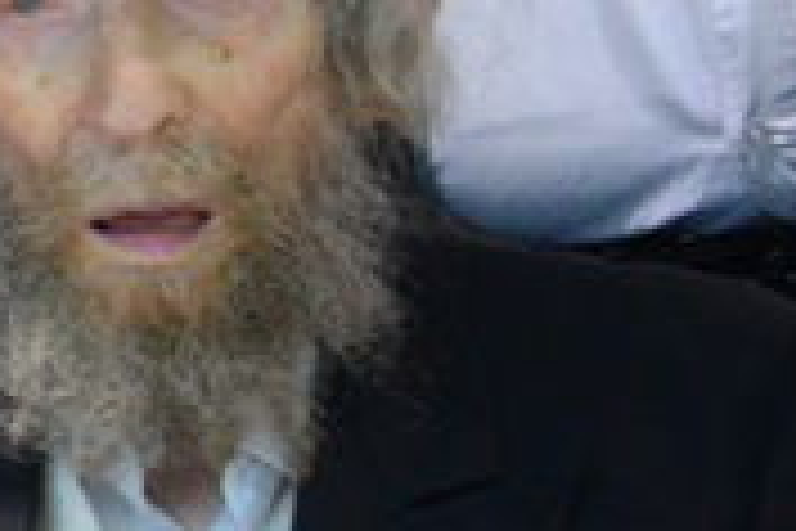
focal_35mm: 318
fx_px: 7031
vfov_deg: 4.3
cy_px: 97
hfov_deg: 6.1
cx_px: -1385
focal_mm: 55
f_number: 5.6
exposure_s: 1/80
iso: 2500
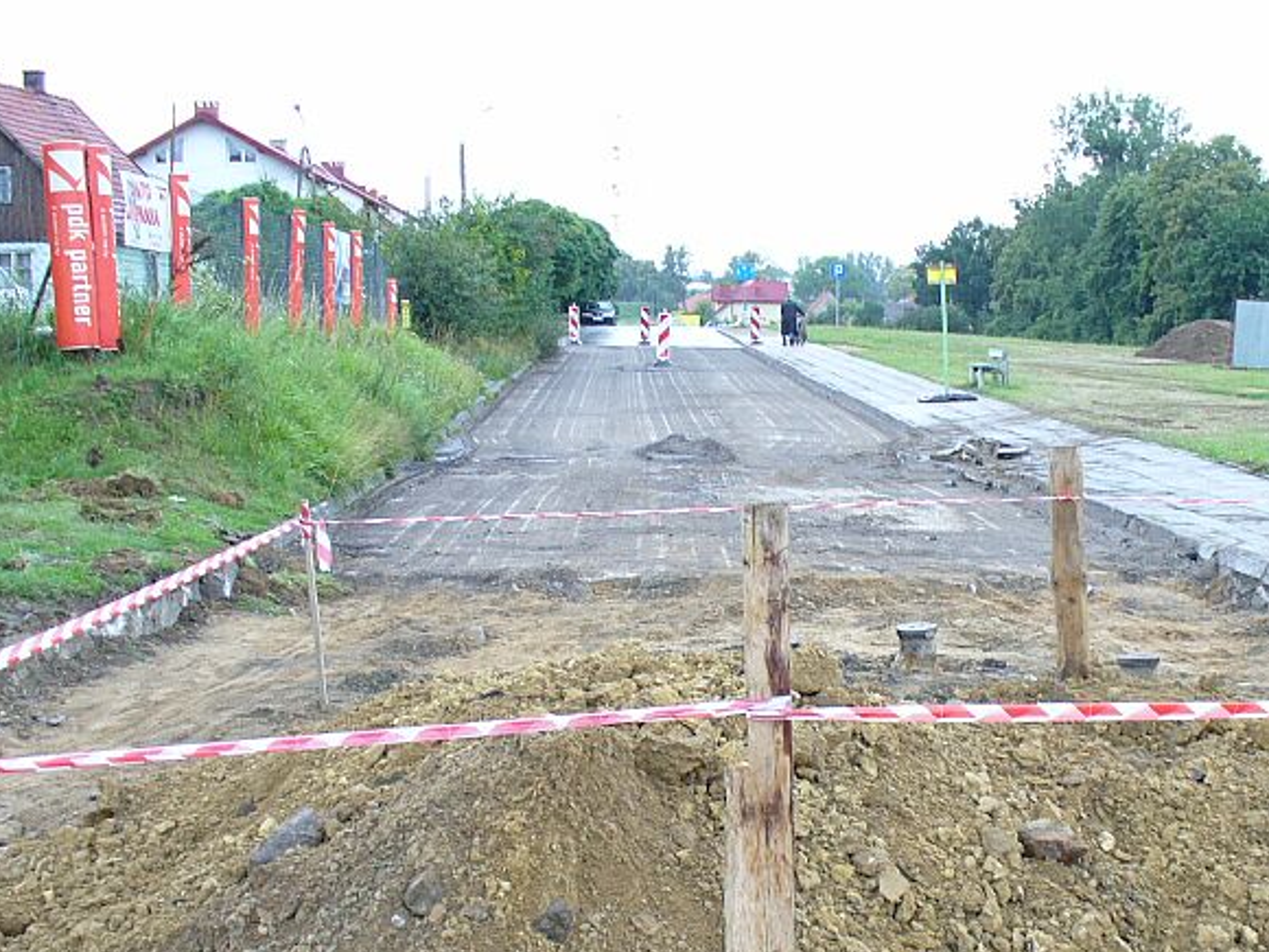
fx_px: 1870
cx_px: 757
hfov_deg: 37.4
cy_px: 608
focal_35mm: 51
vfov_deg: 28.4
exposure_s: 1/30
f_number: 2.8
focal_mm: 6.1
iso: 80
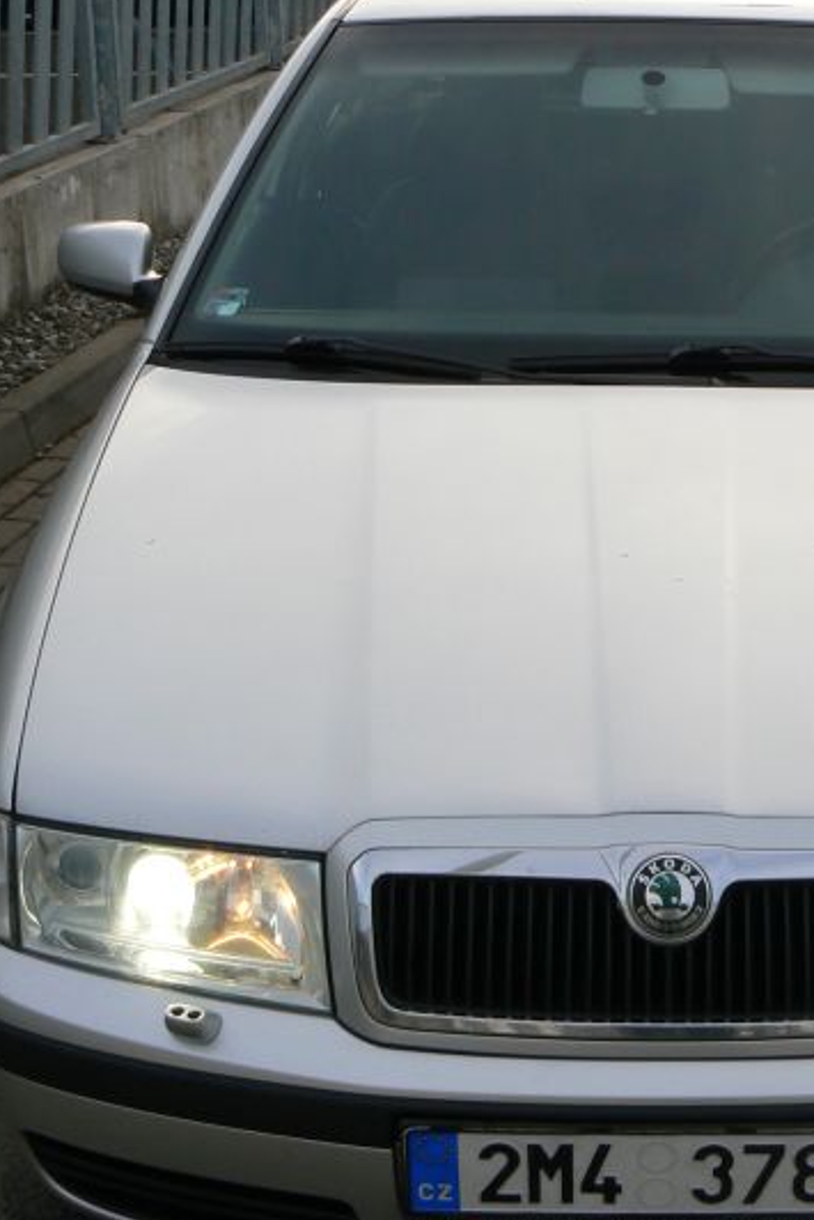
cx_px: 647
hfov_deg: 22.3
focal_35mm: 60
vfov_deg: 33.4
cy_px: 636
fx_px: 2034
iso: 80
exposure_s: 1/100
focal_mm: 6
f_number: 5.6
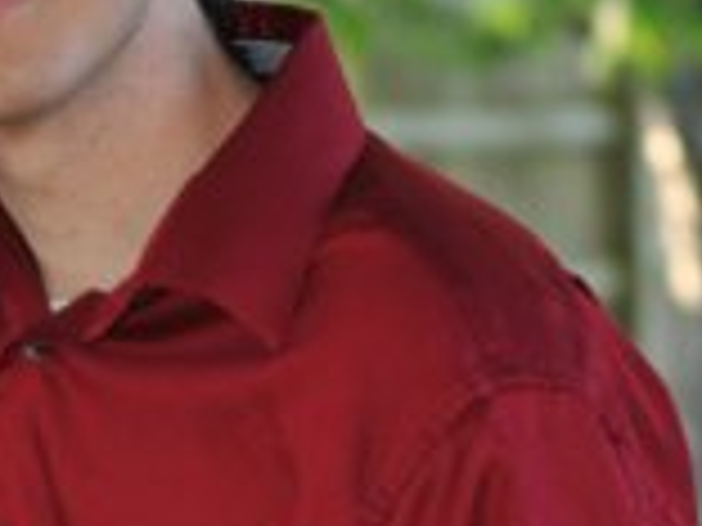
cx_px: -70
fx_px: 6182
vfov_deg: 4.9
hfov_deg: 6.5
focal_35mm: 305
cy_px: 683
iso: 200
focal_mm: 55
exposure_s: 1/100
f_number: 2.8
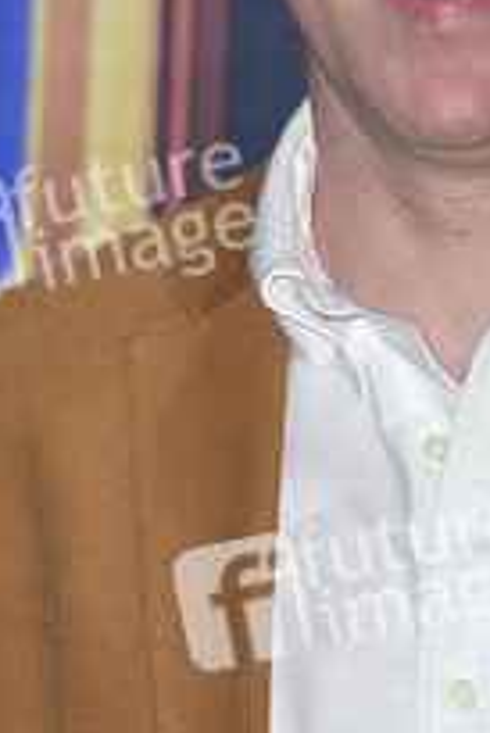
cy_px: 50
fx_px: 6766
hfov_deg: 4.1
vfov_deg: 6.2
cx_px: 463
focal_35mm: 332
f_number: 6.3
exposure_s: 1/250
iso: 320
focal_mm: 170
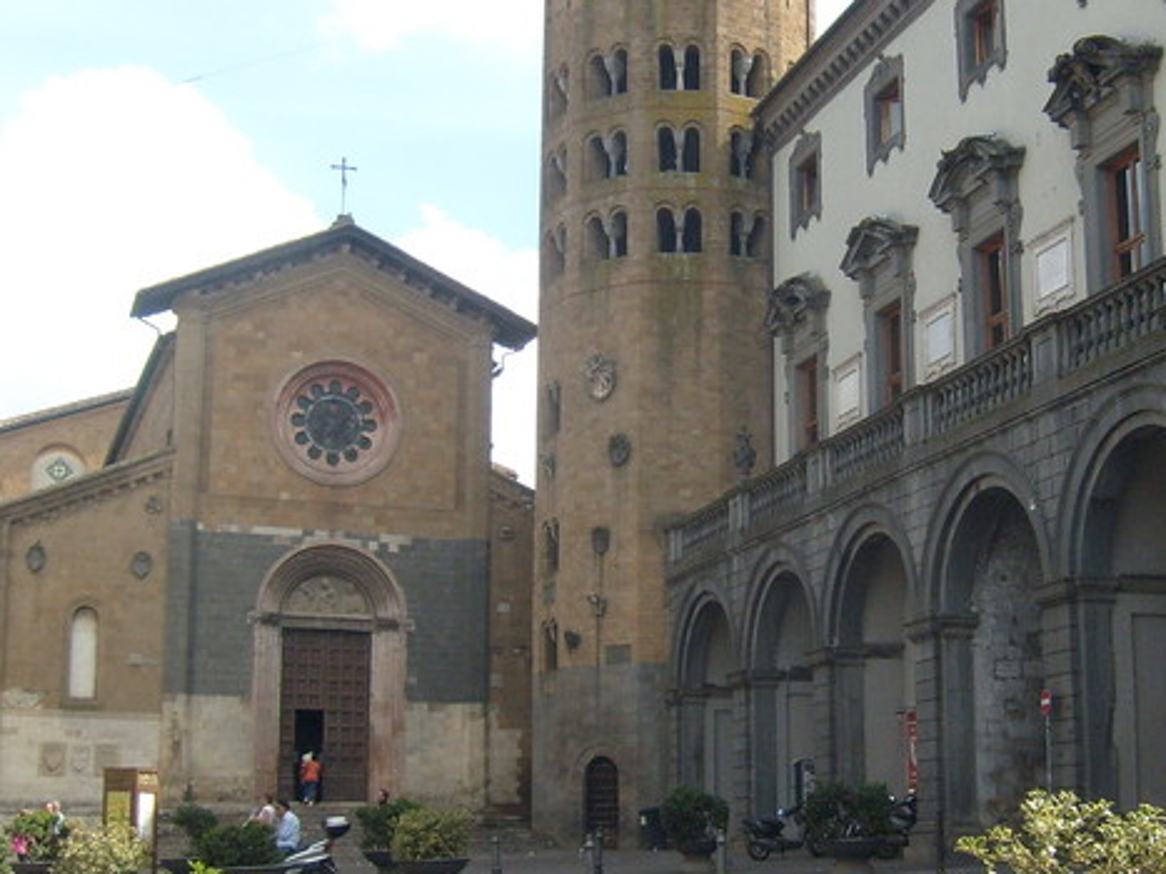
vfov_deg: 24.4
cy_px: 459
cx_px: 757
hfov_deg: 32.0
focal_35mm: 60
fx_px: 2021
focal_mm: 5.8
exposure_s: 1/125
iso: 80
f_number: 7.1
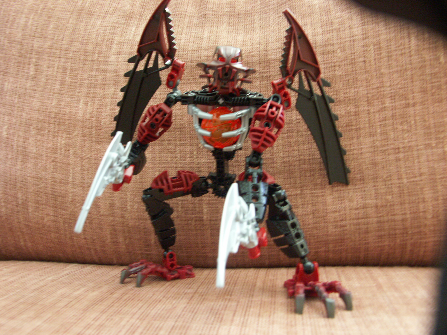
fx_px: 413
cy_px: 168
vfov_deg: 44.2
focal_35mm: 32
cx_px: 224
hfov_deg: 56.8
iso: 200
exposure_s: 1/10
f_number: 2.8
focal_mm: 8.34
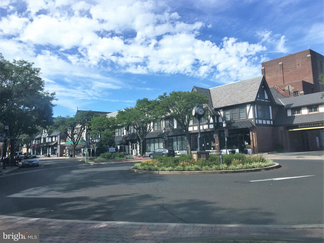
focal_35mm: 29
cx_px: 162
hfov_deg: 61.7
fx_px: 271
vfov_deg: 48.2
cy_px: 122
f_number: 2.2
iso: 32
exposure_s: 1/1464
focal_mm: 4.15
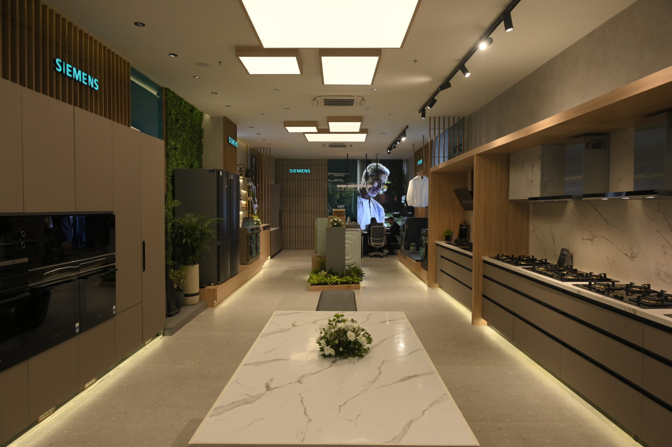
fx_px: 448
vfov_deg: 53.1
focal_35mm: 24
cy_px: 224
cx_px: 336
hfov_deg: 73.8
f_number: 7.1
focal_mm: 24
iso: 500
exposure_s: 1/100
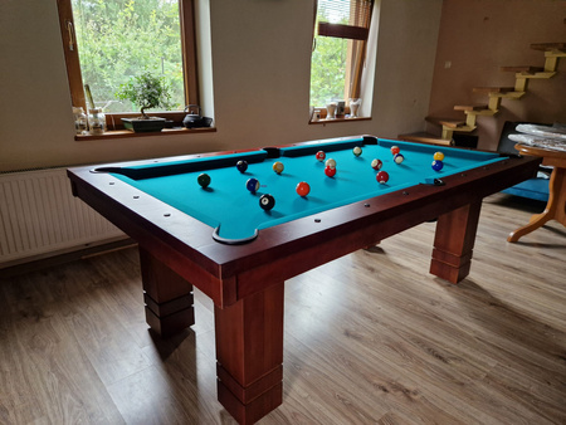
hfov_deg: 73.9
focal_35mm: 23
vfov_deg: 58.9
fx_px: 376
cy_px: 212
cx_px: 283
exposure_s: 1/180
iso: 200
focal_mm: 5.4
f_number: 1.8
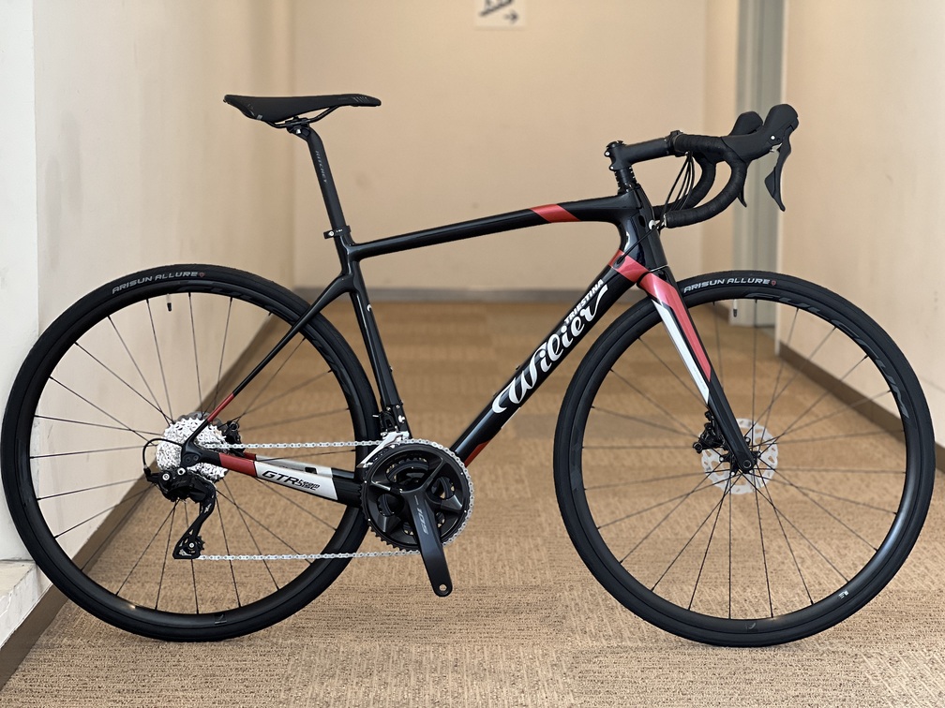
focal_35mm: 77
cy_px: 354
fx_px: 2102
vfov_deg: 19.1
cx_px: 472
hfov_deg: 25.3
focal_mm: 9
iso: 250
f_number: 2.8
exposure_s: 1/121
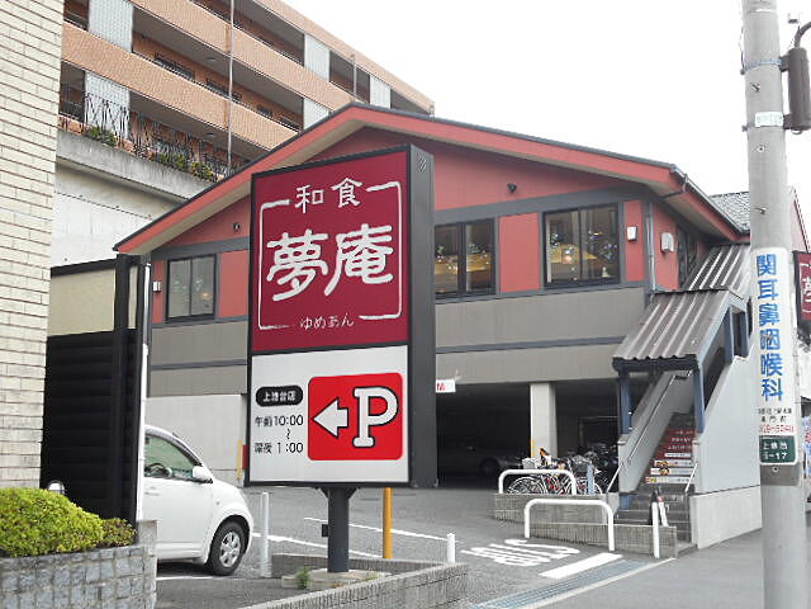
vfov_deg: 32.9
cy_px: 304
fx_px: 1031
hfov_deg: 42.9
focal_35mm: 44
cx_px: 406
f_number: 4.7
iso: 80
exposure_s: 1/40
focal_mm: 7.9
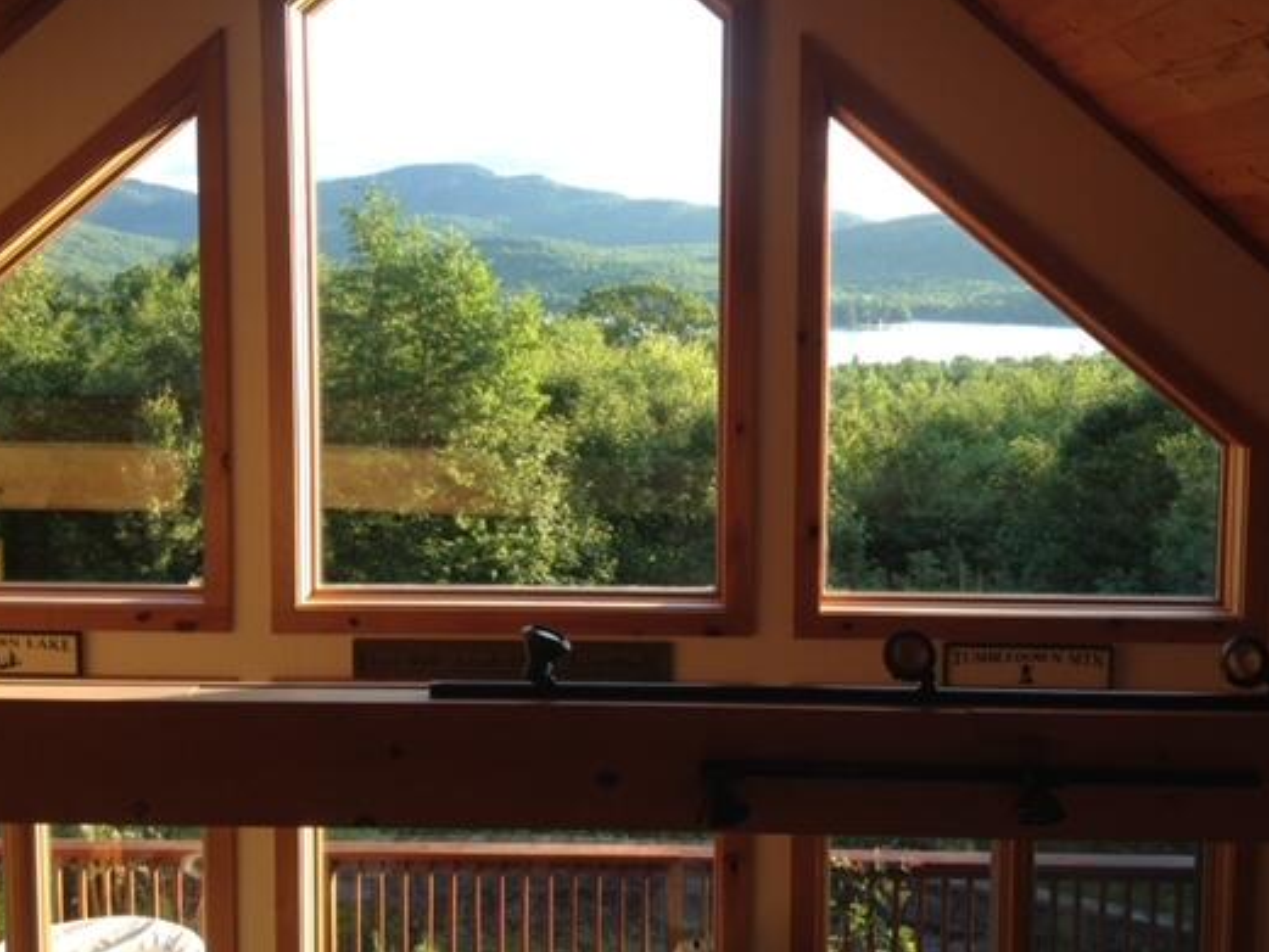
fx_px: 1577
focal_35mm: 43
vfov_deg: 33.5
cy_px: 370
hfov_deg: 43.8
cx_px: 667
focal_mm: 4.28
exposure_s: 1/120
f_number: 2.4
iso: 50
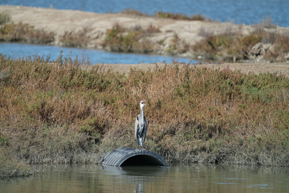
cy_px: 96
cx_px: 145
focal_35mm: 608
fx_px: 4881
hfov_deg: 3.4
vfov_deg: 2.3
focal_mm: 600
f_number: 5.6
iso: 500
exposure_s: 1/2000
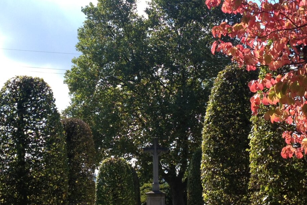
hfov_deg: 26.7
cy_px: 88
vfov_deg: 17.9
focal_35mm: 76
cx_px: 158
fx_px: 648
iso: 50
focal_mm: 4.28
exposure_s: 1/1004
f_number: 2.4
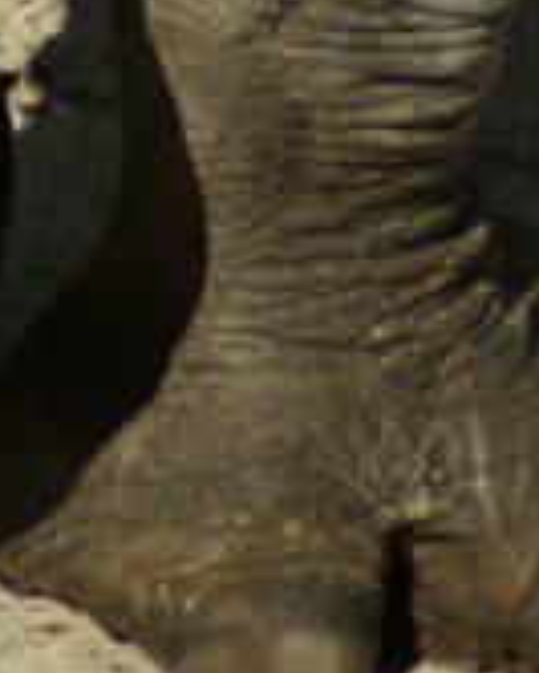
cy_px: -1020
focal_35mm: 2846
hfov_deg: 0.5
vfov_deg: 0.7
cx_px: -41
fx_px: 56698
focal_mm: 210
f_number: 5.6
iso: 100
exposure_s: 1/640
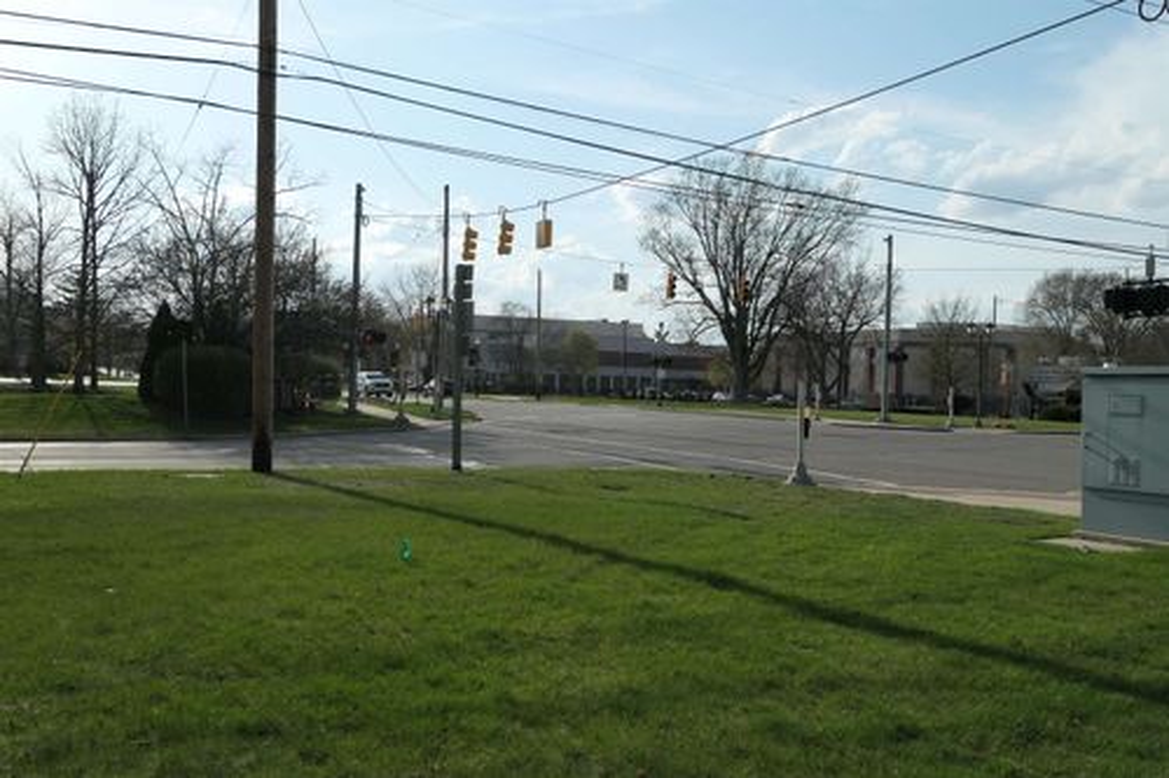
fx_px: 1071
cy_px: 389
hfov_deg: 57.2
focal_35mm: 33
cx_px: 584
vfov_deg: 39.9
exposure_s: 1/1300
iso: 125
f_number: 4.5
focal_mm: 12.2
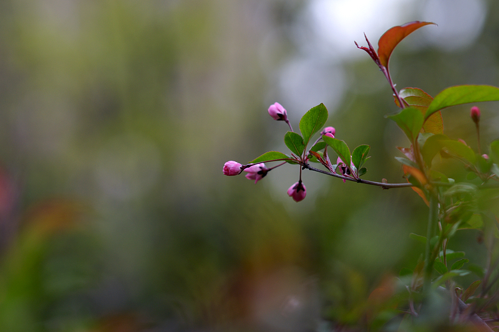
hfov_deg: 10.2
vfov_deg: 6.8
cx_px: 250
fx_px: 2806
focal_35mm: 202
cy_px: 166
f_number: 2.8
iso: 100
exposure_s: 1/125
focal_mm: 135
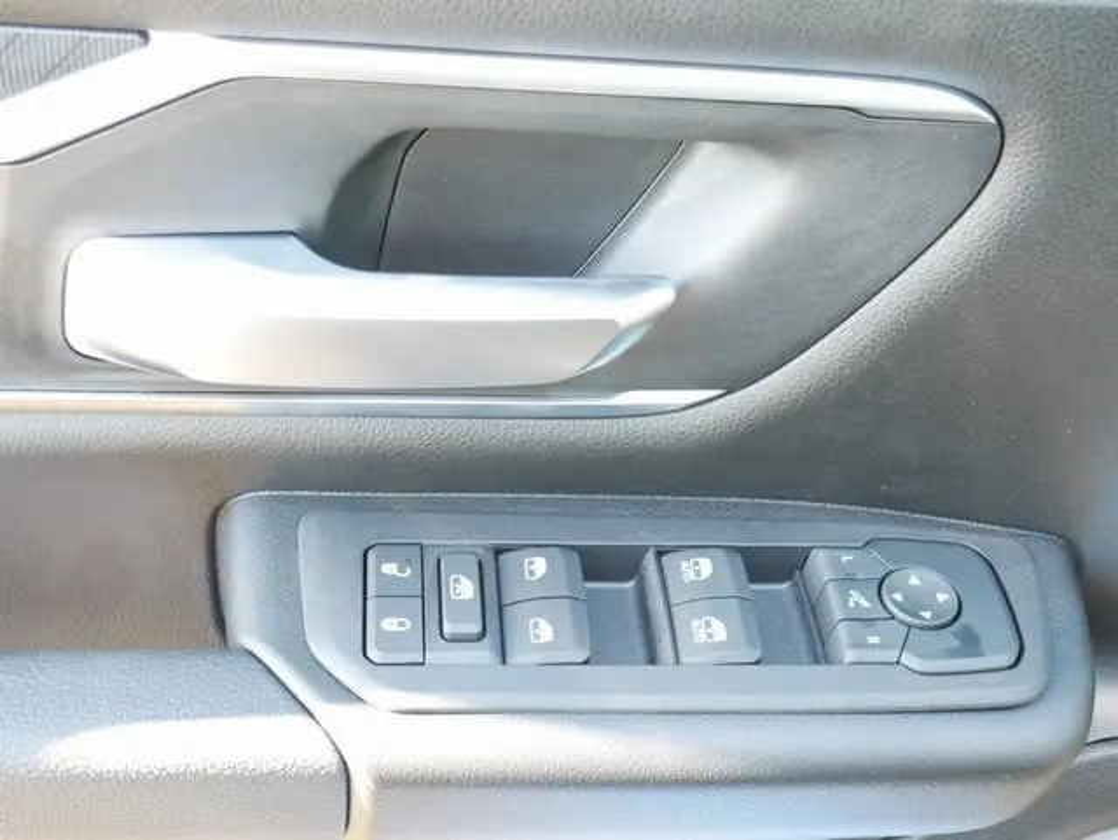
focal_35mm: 48
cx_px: 559
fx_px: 1551
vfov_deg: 30.3
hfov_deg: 39.6
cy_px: 420
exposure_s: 1/60
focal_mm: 24
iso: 2000
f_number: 5.2
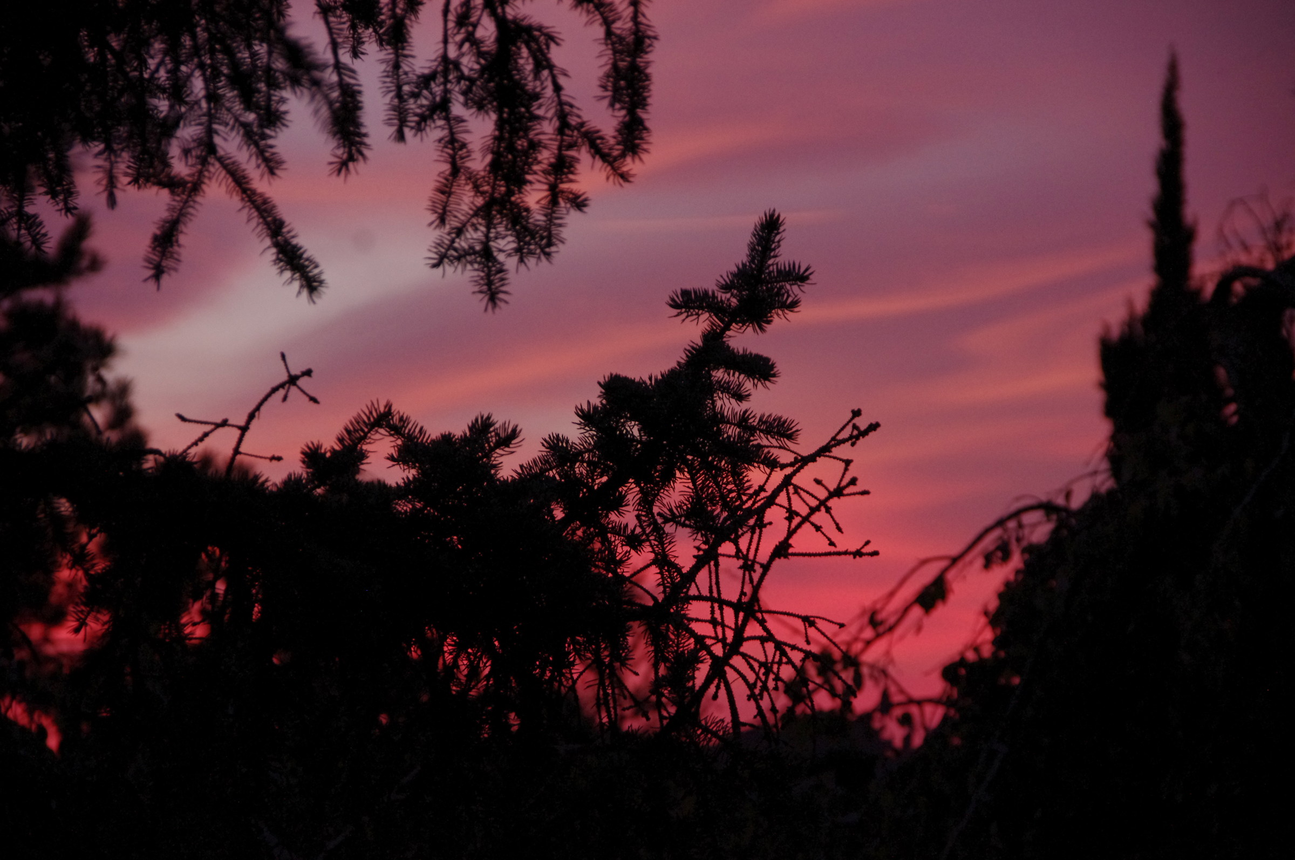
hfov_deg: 17.5
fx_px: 4204
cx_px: 648
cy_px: 430
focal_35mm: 117
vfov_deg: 11.7
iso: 1600
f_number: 5.6
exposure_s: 1/25
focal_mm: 78
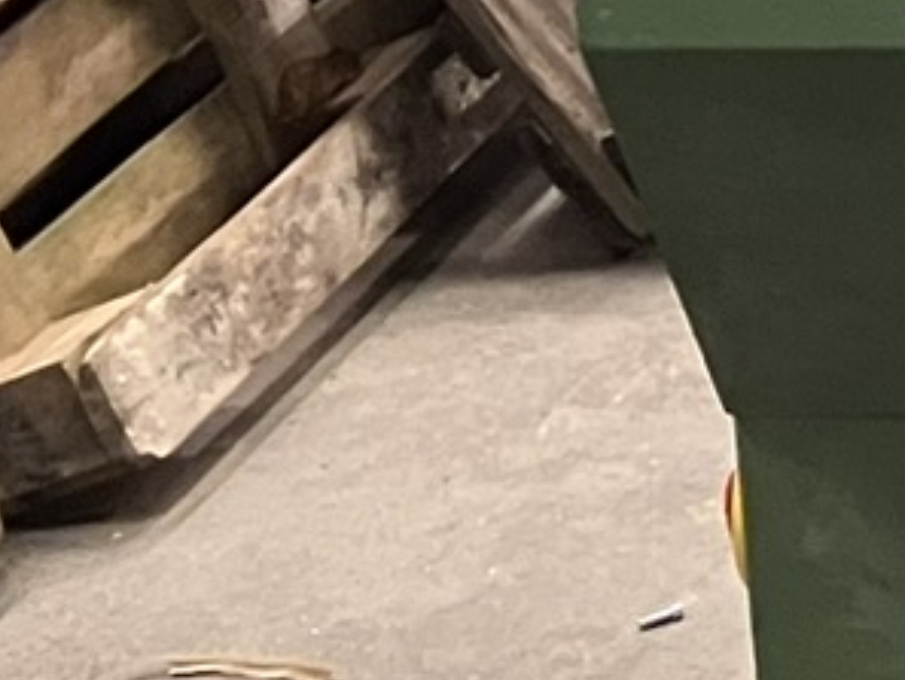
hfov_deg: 8.5
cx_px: 2745
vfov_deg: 7.5
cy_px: -567
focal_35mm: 193
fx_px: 5048
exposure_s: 1/60
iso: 250
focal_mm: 3.99
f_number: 1.8
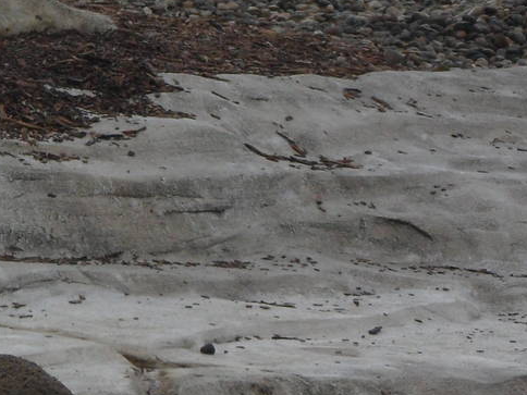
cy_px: -89
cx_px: -167
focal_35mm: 347
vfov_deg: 4.3
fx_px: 5283
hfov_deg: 5.7
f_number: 5.3
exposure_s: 1/350
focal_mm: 17.7
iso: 80
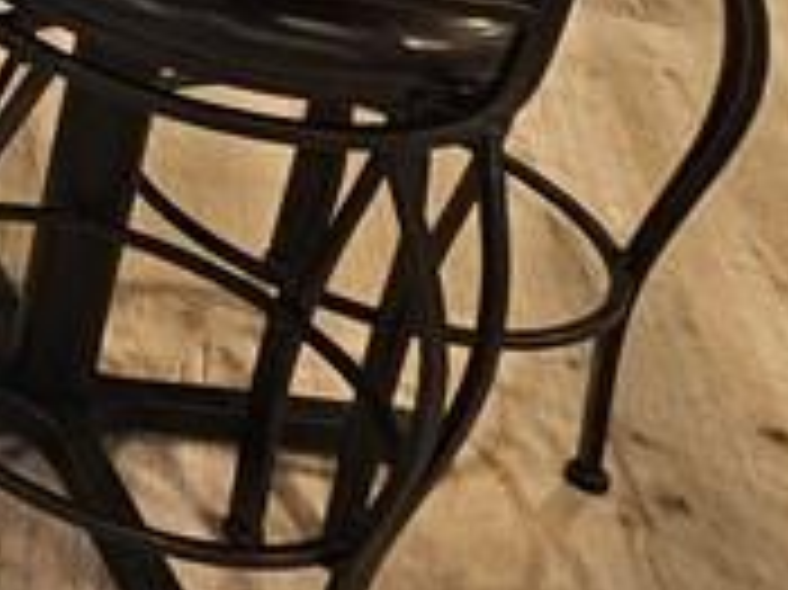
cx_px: -1045
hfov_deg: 15.5
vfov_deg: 16.0
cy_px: -518
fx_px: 1729
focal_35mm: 76
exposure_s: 1/30
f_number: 2.2
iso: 400
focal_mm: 2.2
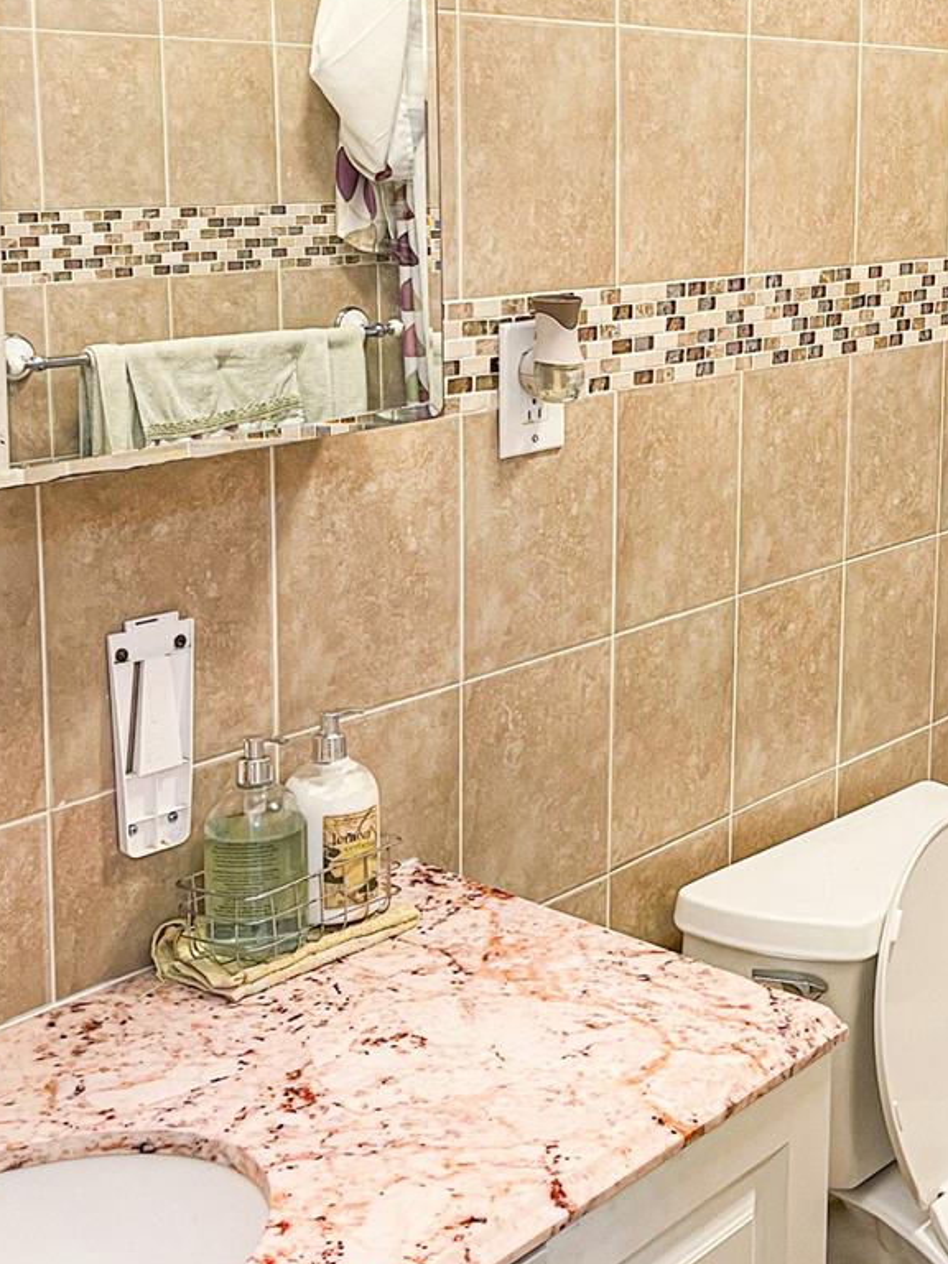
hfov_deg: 26.6
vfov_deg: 36.4
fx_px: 1899
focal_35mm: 52
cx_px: 928
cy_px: 410
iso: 125
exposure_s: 1/60
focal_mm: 5.1
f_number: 1.6
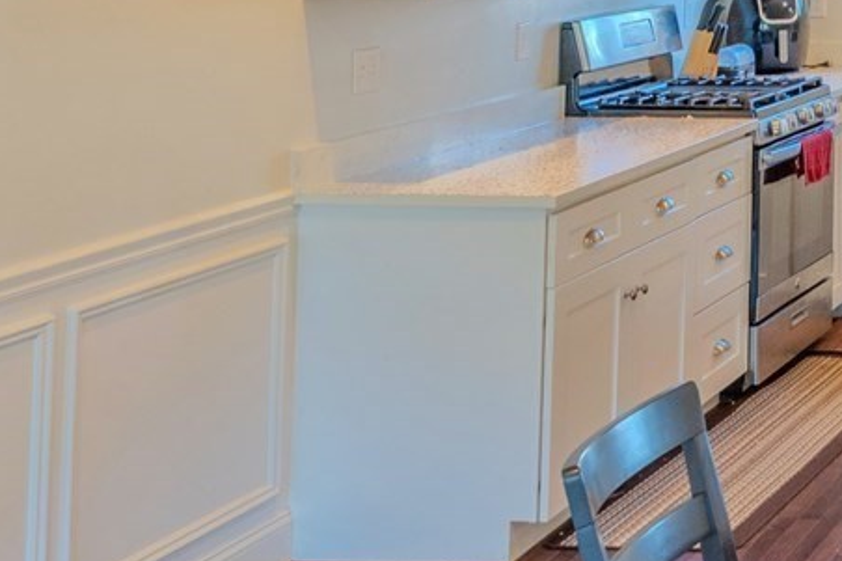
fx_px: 1800
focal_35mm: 77
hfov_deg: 20.7
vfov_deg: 16.6
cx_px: 1393
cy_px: -185
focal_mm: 17
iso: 1600
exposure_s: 1/15
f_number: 8
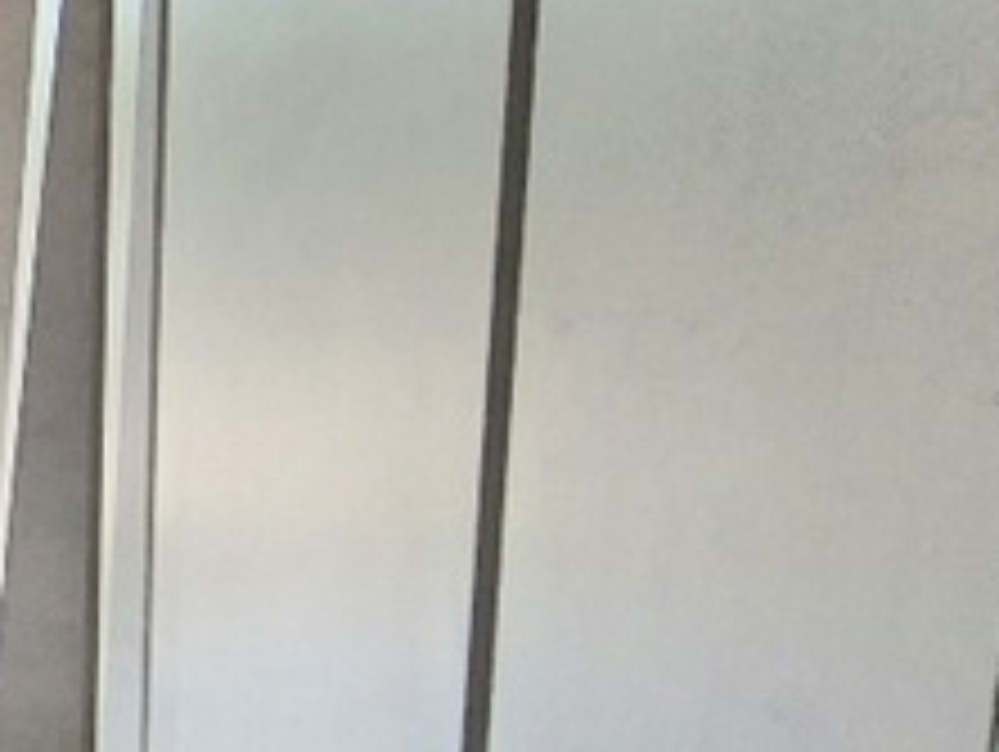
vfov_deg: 18.5
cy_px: 871
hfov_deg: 19.0
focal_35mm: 76
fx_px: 2196
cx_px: -837
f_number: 2.2
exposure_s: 1/222
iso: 50
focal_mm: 2.2
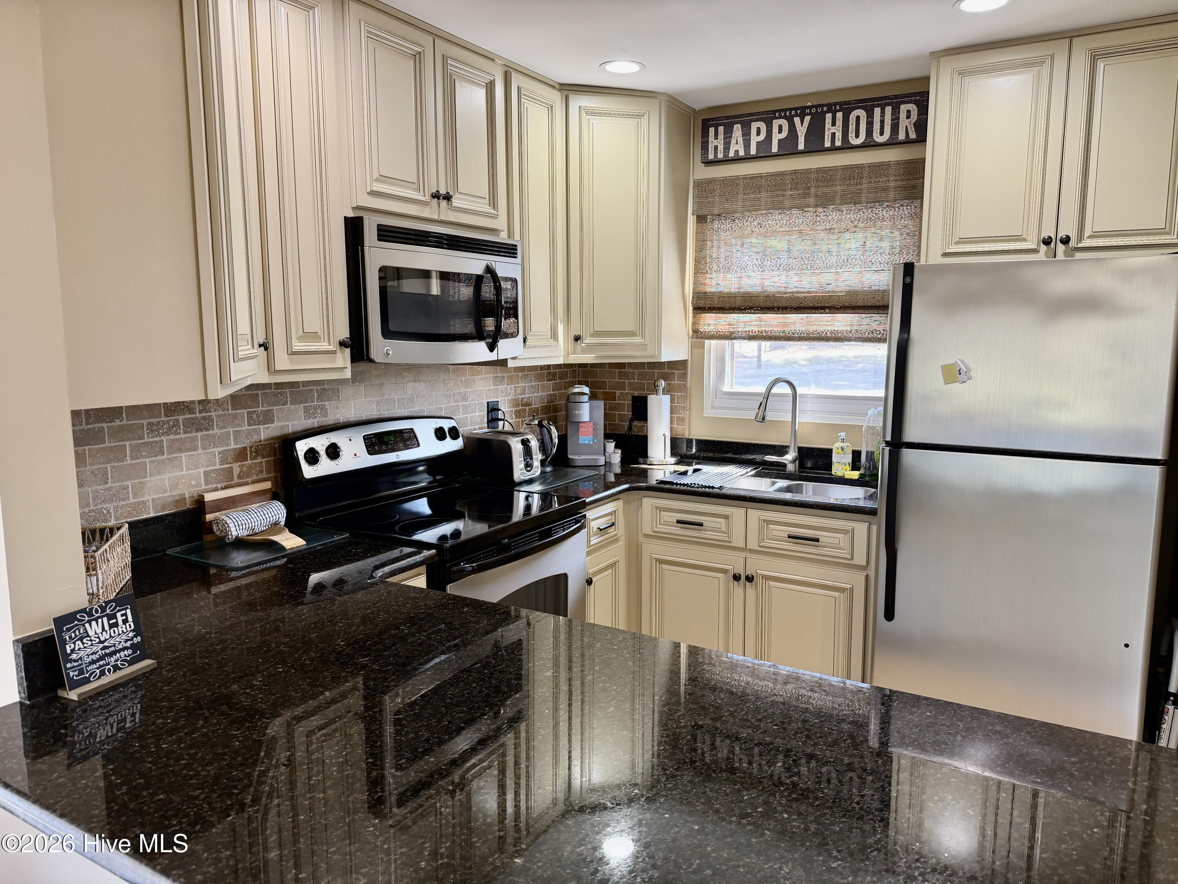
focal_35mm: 24
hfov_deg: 71.6
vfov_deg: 56.8
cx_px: 589
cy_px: 442
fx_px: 817
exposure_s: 1/60
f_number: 1.78
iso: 160
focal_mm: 6.76
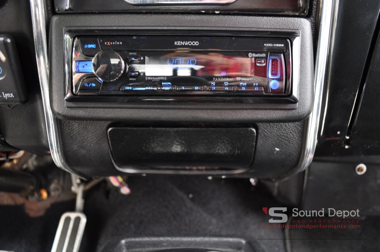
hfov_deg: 67.5
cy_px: 126
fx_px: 285
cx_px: 190
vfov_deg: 47.8
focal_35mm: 27
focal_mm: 18
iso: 800
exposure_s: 1/40
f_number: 3.5
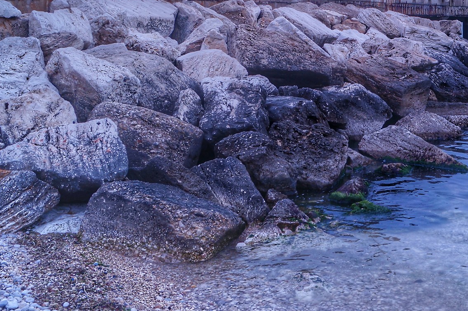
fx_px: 740
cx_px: 448
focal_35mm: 57
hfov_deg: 32.7
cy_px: 73
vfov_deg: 23.4
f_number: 9
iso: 100
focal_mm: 18
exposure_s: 1/160
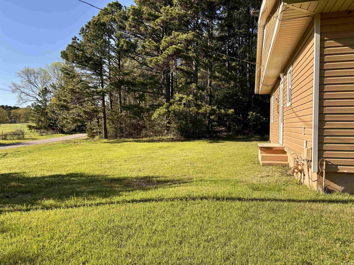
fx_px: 266
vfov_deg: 53.1
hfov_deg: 67.3
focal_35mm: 26
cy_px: 132
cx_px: 177
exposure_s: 1/1499
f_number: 1.6
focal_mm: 5.96
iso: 50
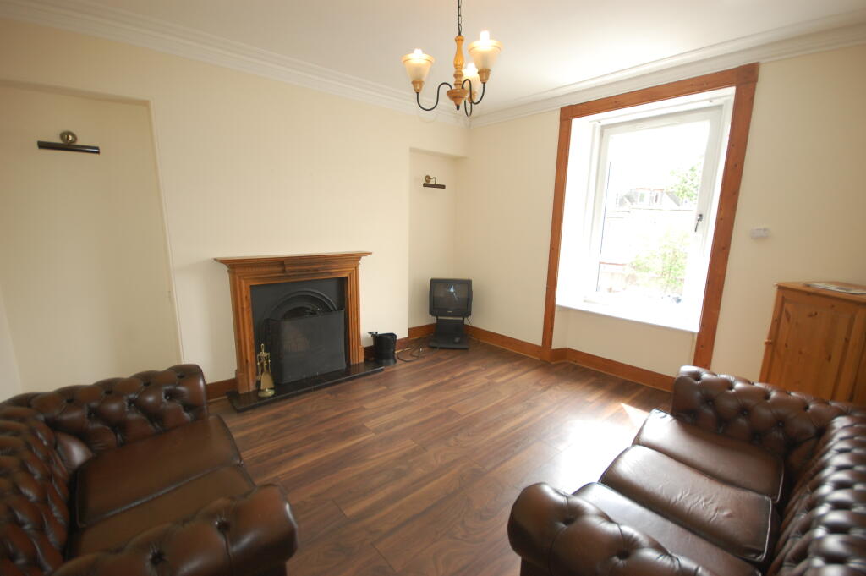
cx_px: 433
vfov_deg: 77.2
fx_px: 361
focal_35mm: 15
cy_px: 288
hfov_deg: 100.4
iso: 400
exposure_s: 1/60
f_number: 4
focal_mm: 10
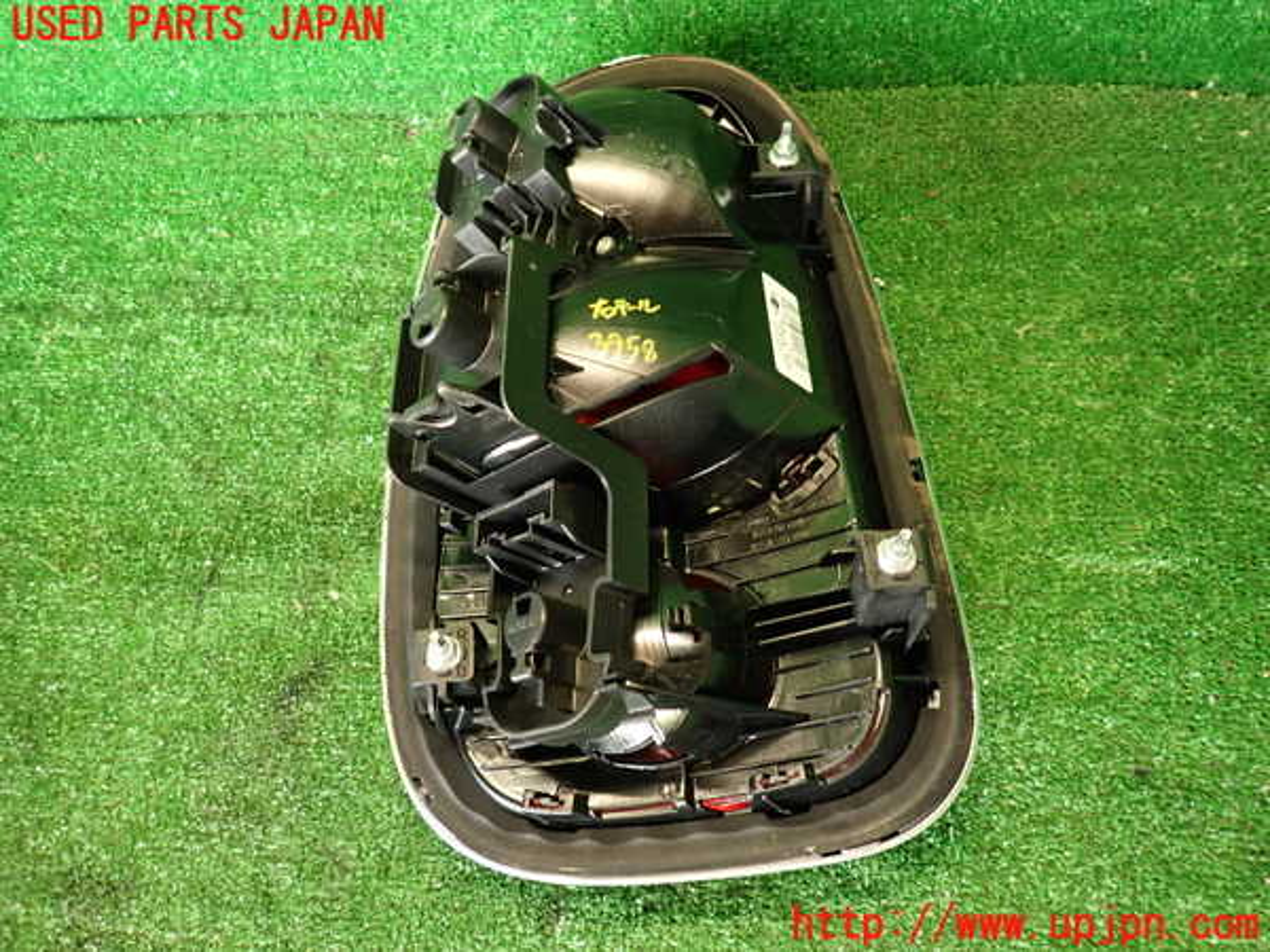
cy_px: 476
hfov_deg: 69.4
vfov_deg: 54.9
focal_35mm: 25
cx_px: 635
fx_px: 917
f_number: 2
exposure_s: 1/30
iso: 250
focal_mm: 4.5
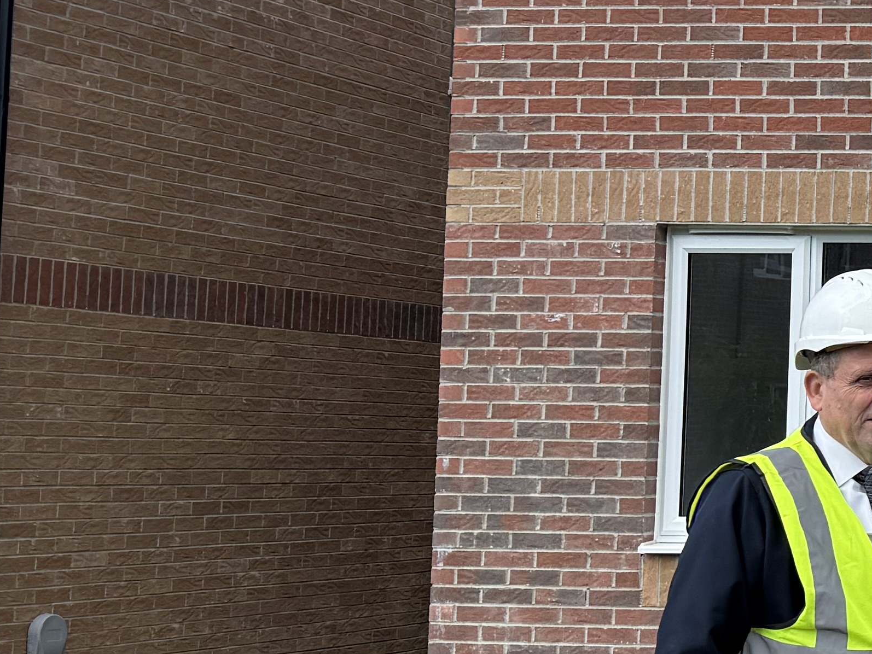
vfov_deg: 17.2
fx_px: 2167
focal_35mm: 86
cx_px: 1512
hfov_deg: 18.5
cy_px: 308
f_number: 1.78
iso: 80
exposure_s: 1/3145
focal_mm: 6.76
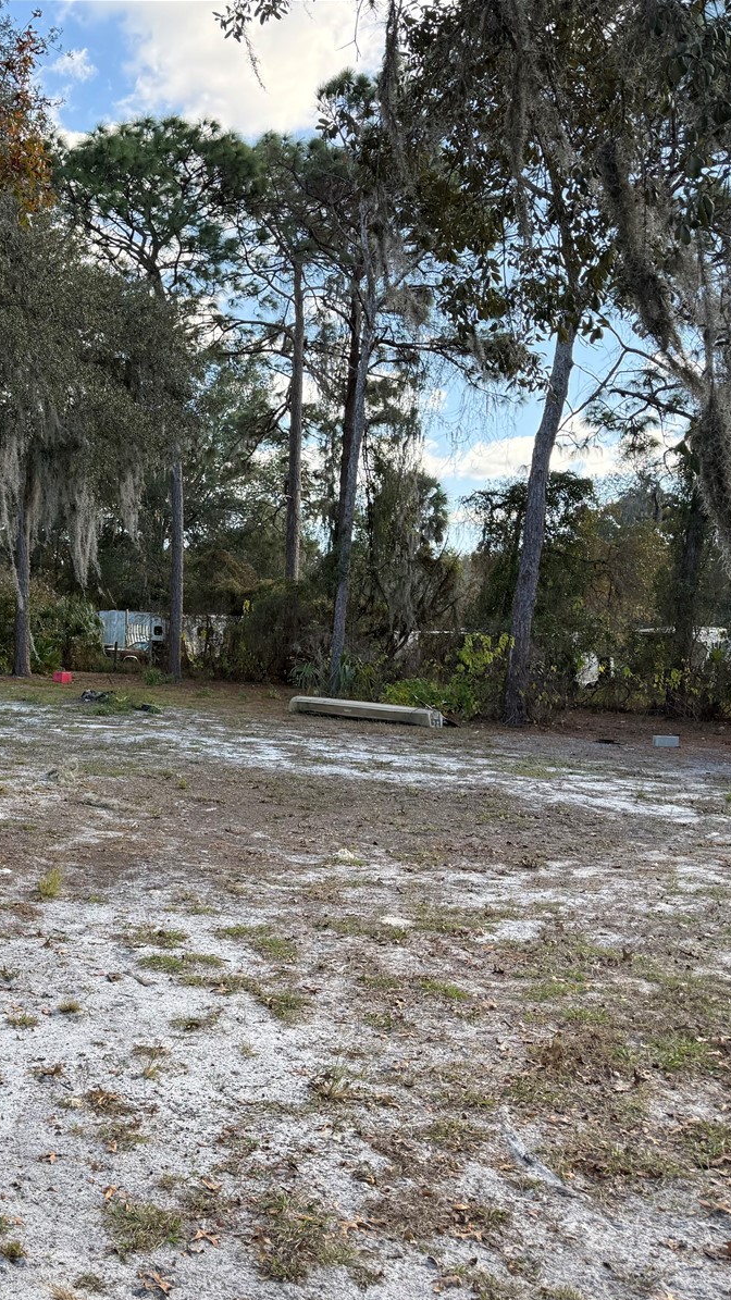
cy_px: 652
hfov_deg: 32.2
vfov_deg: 56.6
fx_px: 1206
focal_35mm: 35
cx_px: 82
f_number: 1.78
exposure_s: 1/788
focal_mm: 6.76
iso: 100
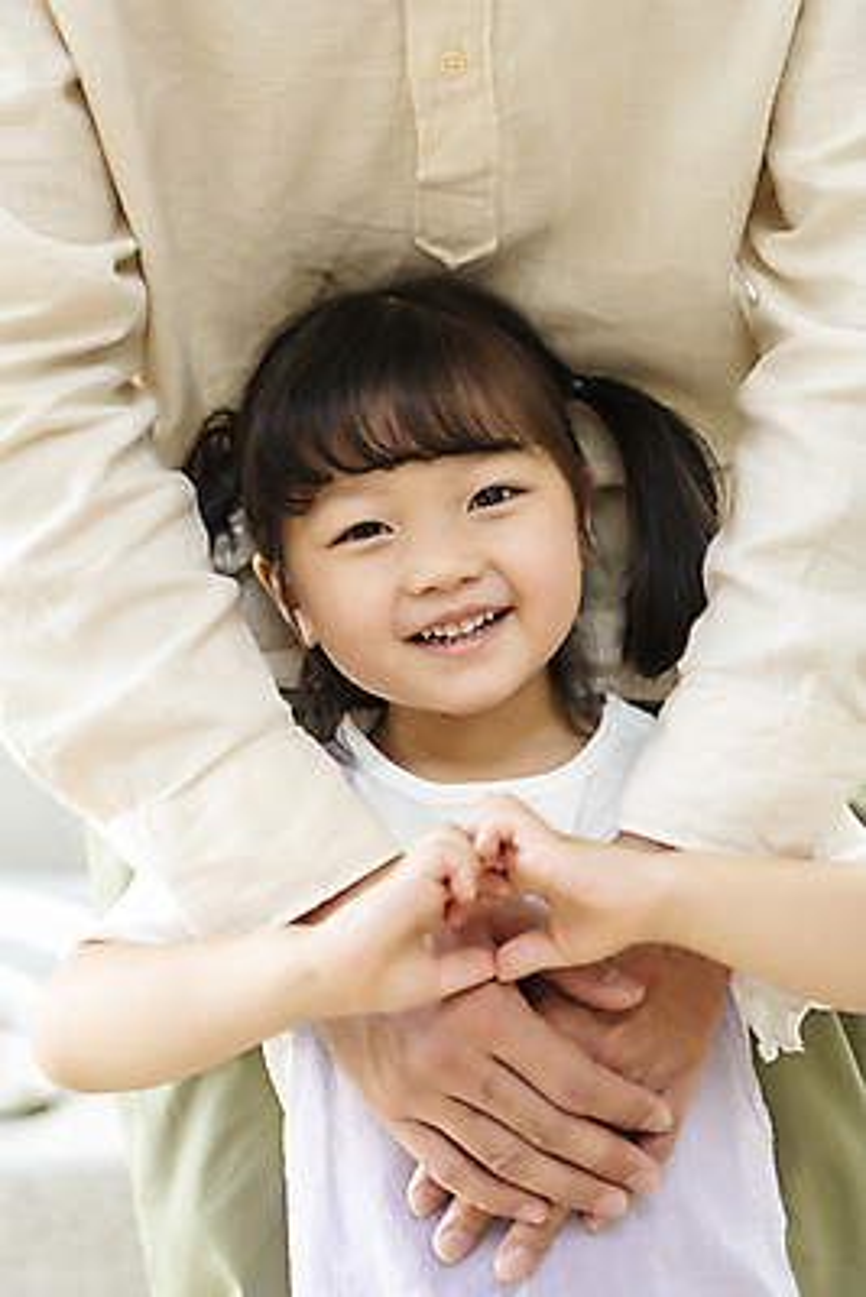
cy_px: 648
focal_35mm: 55
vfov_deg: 36.2
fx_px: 1983
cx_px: 433
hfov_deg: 24.6
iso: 250
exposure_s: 1/80
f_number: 2.8
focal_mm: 55
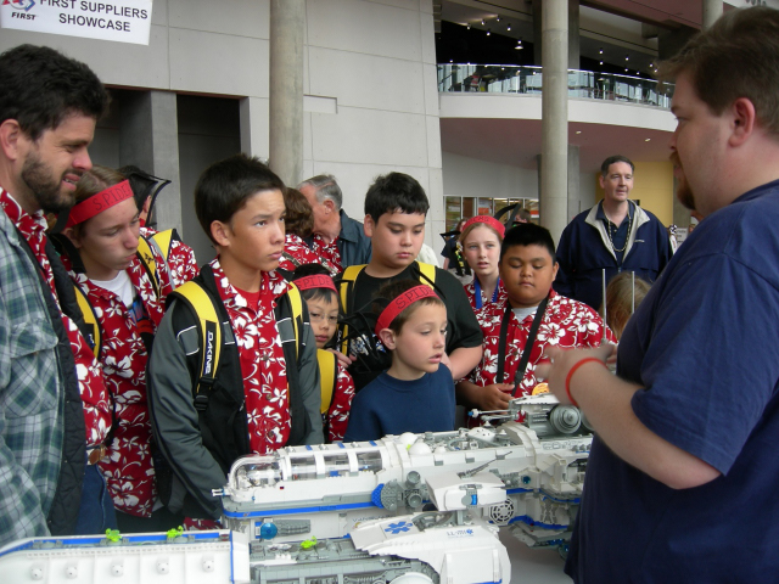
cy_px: 292
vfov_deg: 39.7
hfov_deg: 51.4
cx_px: 390
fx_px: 810
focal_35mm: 36
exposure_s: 1/53.3
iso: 64
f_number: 2.7
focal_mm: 7.5
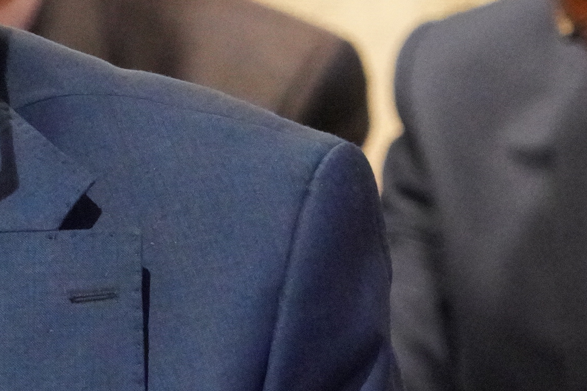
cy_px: 171
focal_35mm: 782
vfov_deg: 1.8
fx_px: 12748
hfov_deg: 2.6
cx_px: -151
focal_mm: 184
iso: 12800
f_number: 7.1
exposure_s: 1/100
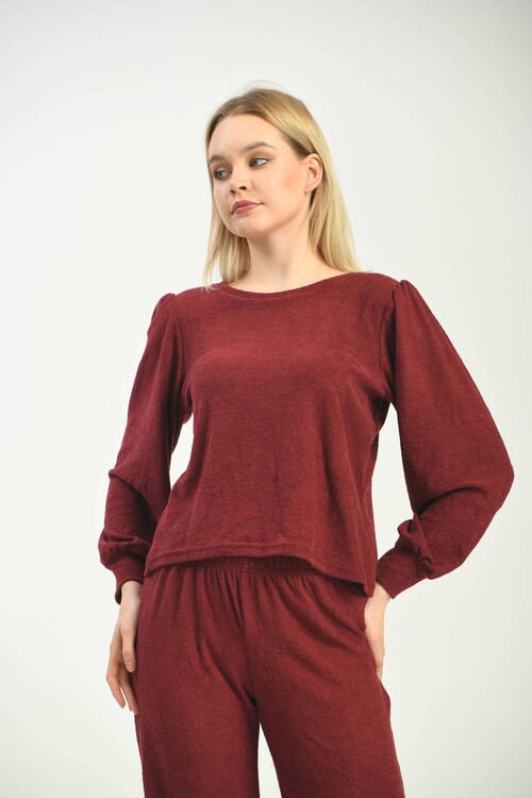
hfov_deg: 6.9
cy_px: 399
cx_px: 266
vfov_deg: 10.3
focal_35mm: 200
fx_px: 4433
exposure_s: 1/160
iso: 100
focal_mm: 200
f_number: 6.3
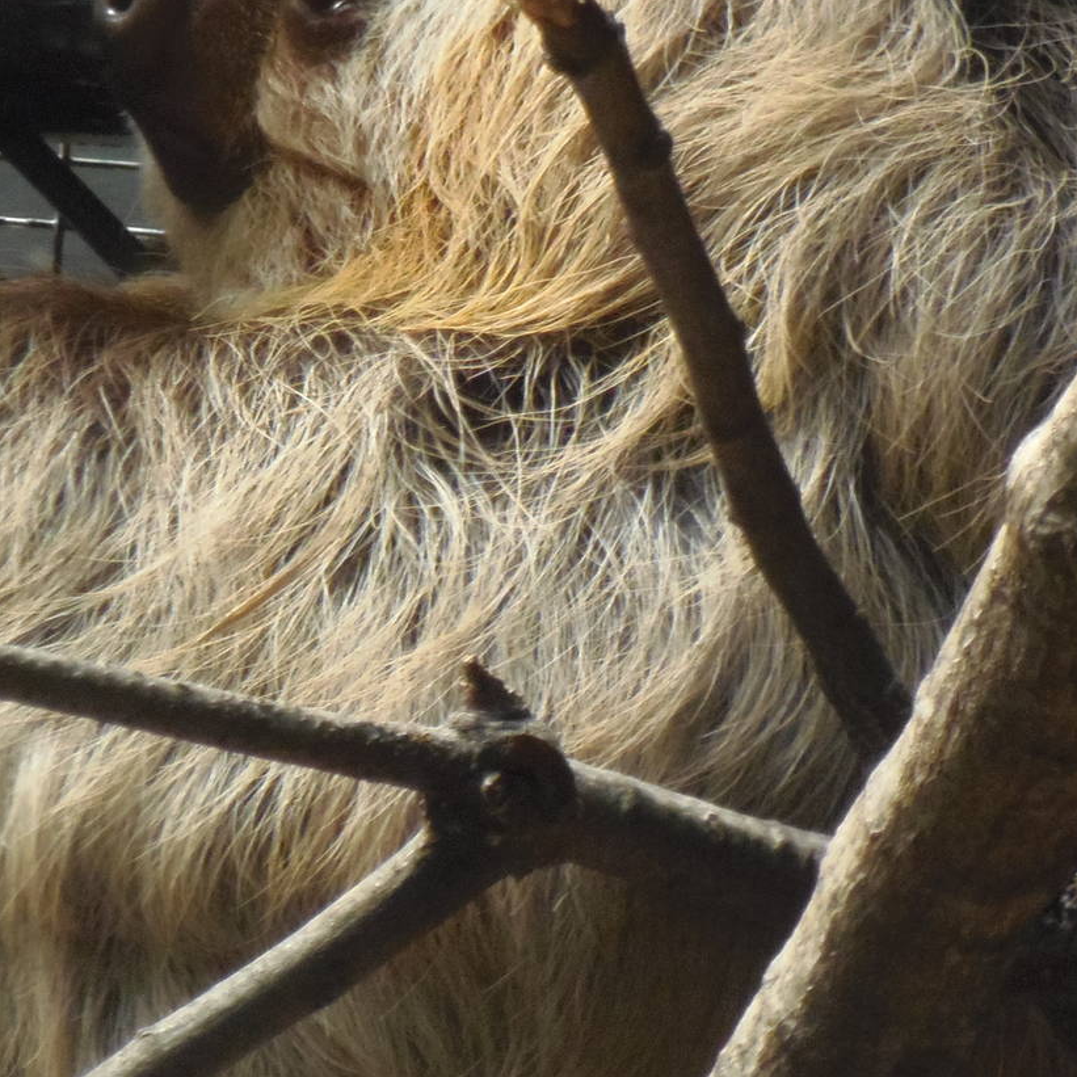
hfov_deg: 1.5
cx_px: 501
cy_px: 333
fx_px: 41290
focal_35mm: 1173
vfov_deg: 1.5
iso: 400
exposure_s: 1/100
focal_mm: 126.2
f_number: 5.3
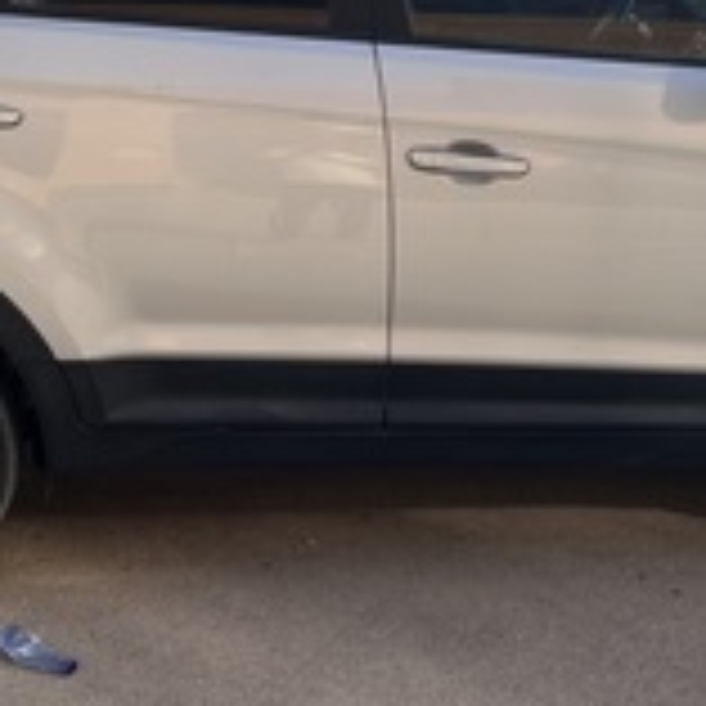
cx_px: 452
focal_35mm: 67
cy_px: 146
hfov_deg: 25.6
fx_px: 1546
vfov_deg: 25.3
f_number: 1.5
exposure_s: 1/2841
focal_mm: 5.7
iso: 50
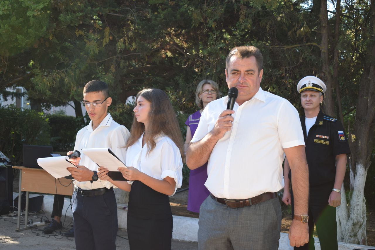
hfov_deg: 33.4
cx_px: 188
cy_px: 125
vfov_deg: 22.6
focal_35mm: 60
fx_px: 625
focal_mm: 40
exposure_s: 1/125
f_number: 5.6
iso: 180
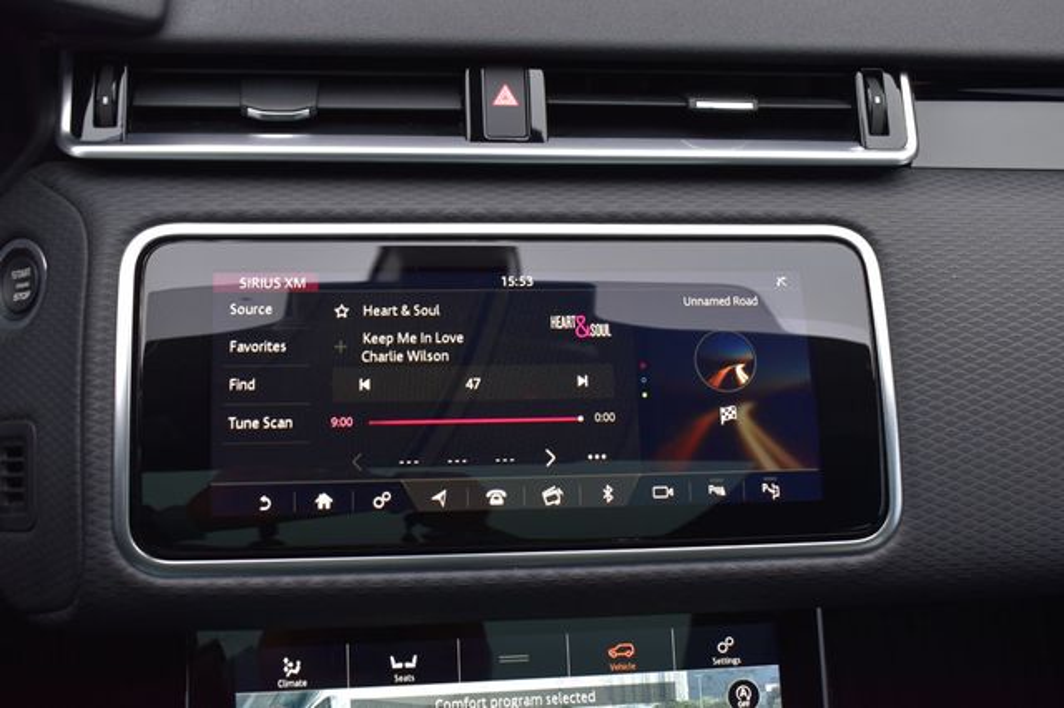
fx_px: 1285
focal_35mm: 44
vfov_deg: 30.8
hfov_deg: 45.0
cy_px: 354
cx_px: 532
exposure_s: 1/15
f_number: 6.3
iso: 400
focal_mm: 29
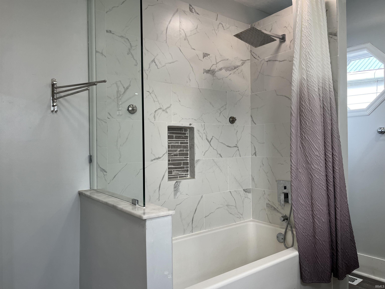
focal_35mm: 26
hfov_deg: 67.3
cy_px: 144
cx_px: 192
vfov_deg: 53.1
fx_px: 289
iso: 50
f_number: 1.6
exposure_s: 1/120
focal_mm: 5.1
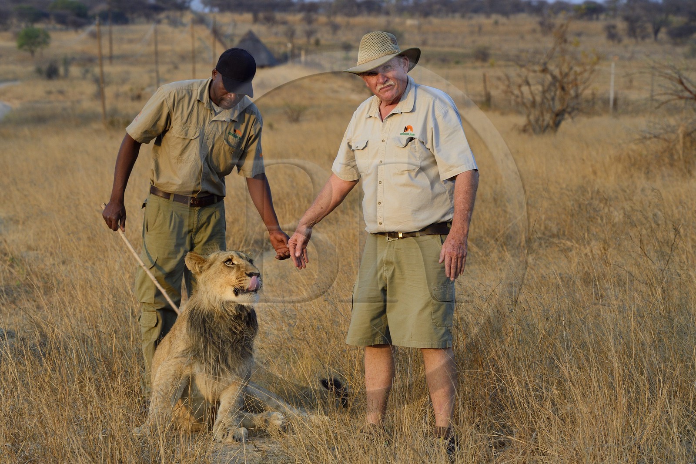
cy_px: 232
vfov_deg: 9.5
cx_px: 348
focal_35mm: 145
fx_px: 2803
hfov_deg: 14.2
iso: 400
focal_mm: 145
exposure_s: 1/400
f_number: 9
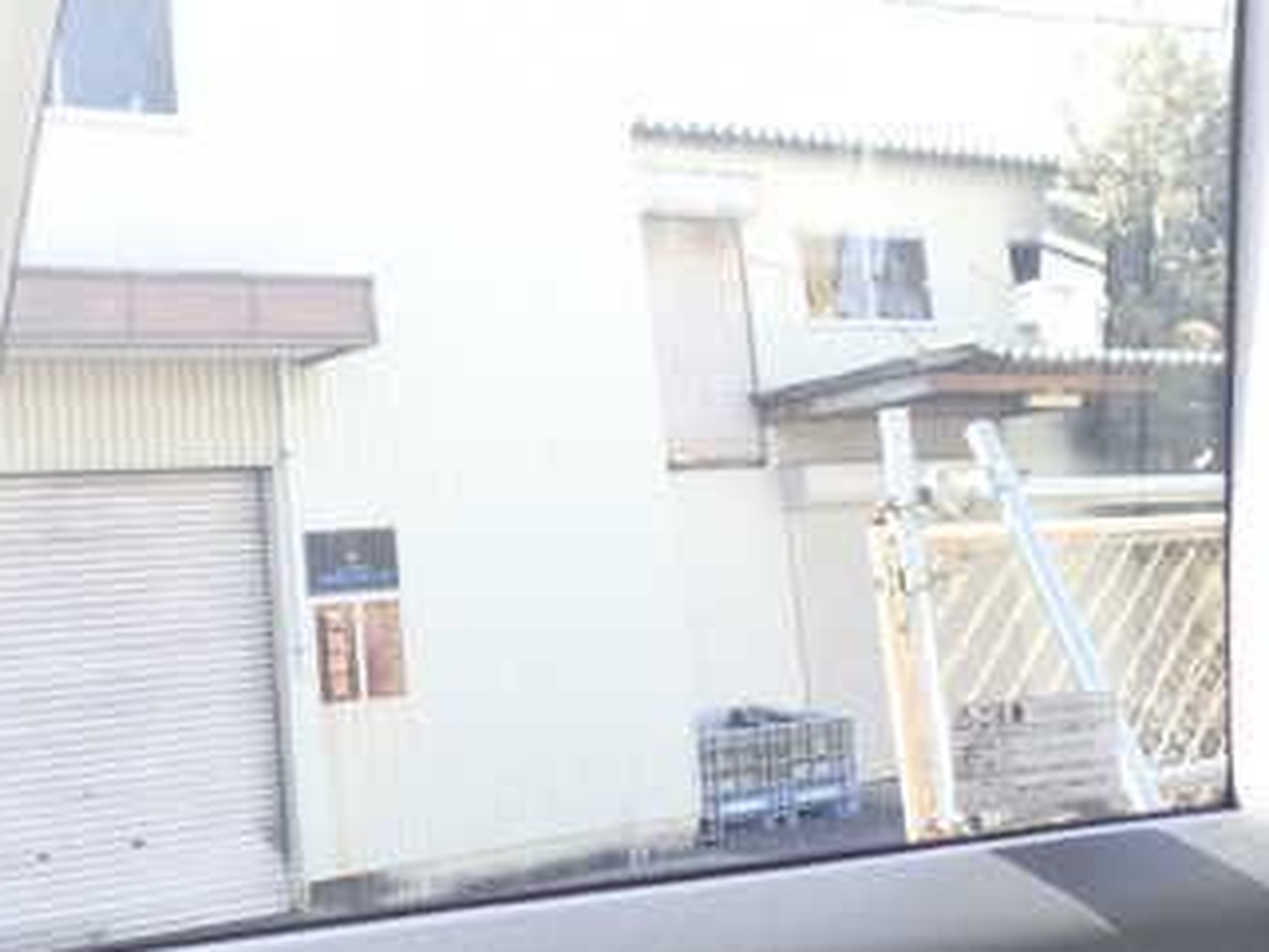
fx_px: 2054
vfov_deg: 25.8
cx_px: 510
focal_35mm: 56
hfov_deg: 34.2
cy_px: 253
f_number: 2.3
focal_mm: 5.4
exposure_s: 1/80
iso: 100
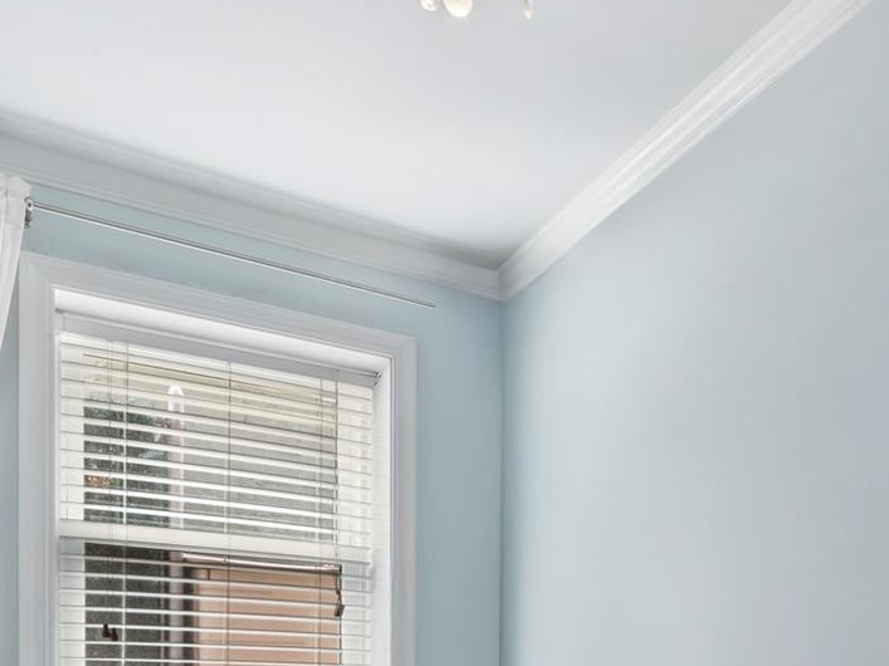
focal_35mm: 39
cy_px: 724
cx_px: 766
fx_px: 1001
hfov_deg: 44.4
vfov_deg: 32.6
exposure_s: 1.6
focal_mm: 14
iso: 100
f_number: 11
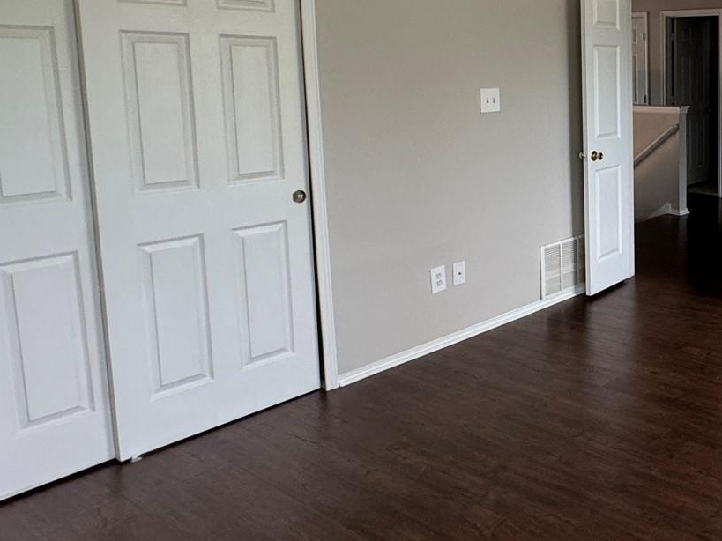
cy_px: 157
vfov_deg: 39.9
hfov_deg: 45.0
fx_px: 730
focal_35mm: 35
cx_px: 713
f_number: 2.2
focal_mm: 2.22
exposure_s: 1/60
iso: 250
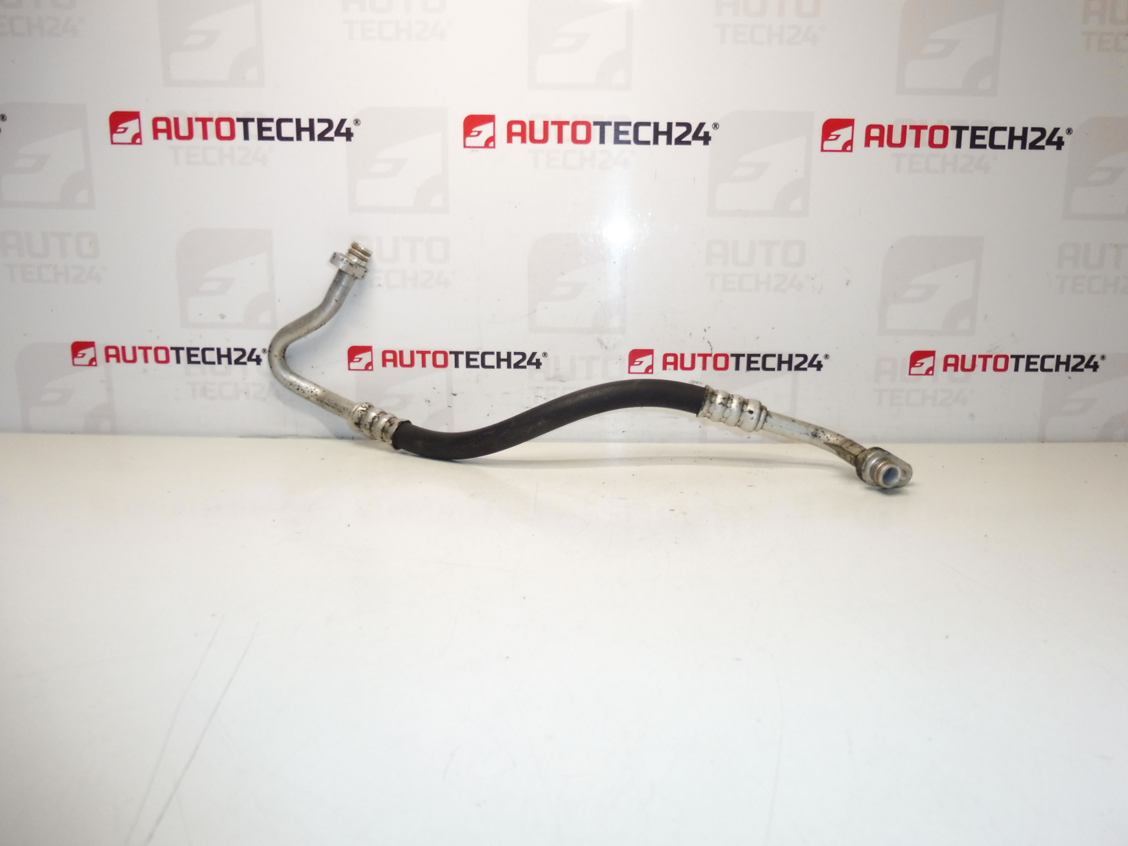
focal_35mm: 25
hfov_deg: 69.4
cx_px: 586
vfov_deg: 54.9
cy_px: 430
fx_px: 815
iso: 200
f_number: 3.5
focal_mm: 4.3
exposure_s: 1/160
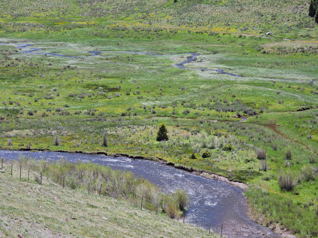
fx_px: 1056
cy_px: 119
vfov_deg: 12.9
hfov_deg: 17.1
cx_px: 159
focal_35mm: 115
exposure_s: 1/640
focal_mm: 20.5
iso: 100
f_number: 4
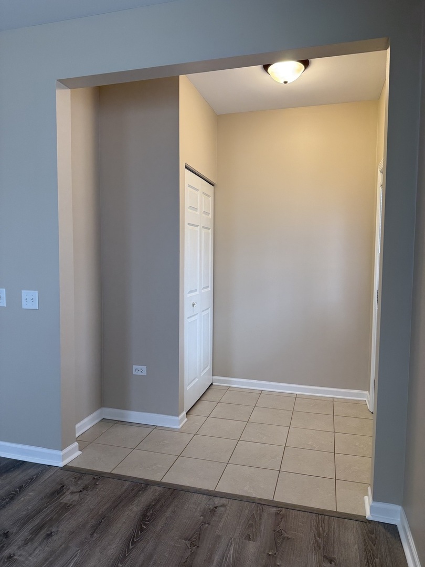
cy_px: 284
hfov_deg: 56.8
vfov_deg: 71.6
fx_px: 393
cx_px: 212
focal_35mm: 24
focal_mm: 6.76
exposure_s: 1/120
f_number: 1.78
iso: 160
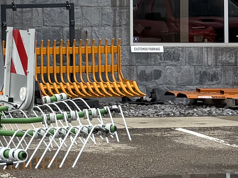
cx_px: -213
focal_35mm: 154
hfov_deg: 11.7
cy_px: -16
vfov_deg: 9.5
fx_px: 1059
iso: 50
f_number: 1.6
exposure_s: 1/1344
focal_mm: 5.96
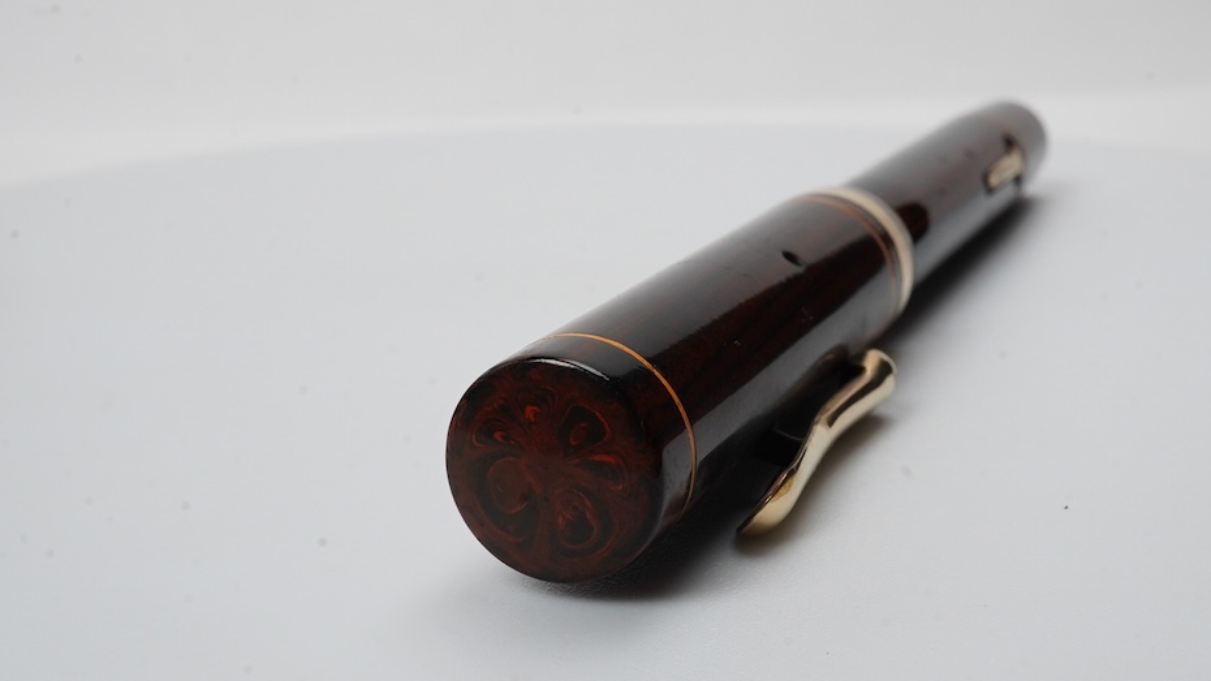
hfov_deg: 36.5
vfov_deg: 21.1
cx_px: 722
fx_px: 1830
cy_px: 366
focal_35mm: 57
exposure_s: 1/100
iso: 800
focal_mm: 30
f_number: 20
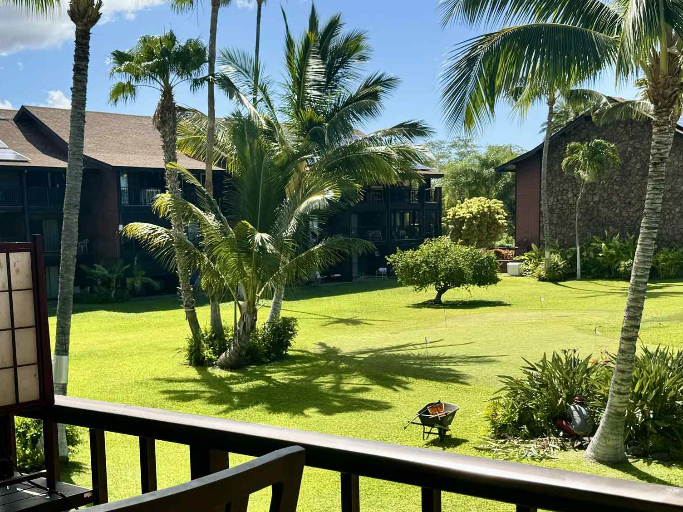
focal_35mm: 49
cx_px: 282
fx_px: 967
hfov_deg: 38.8
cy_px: 349
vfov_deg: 29.4
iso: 80
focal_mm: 6.76
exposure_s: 1/3413
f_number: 1.78
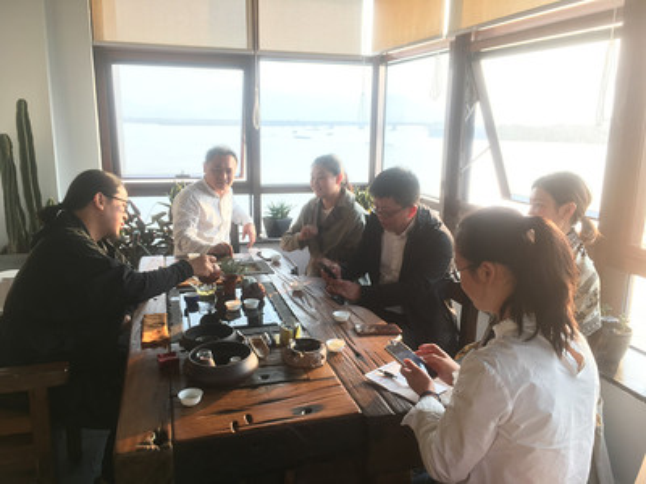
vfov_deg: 48.2
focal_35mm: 29
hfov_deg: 61.7
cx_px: 323
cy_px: 242
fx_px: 541
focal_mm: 4.15
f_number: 2.2
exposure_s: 1/50
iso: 25
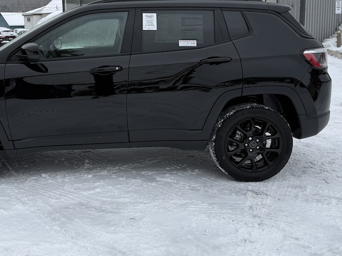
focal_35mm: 37
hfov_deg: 48.9
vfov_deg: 38.4
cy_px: 96
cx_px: 103
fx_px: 365
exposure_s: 1/575
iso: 80
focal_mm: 6.76
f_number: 1.78
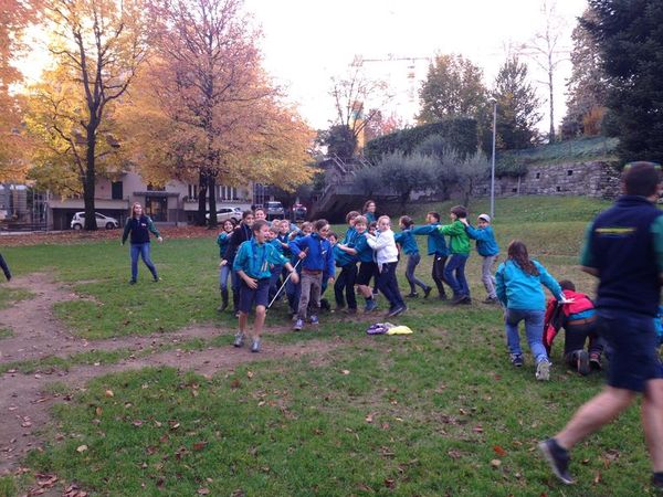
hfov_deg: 55.4
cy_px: 248
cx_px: 332
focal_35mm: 33
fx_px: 632
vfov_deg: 42.9
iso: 64
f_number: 2.4
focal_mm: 4.12
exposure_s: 1/60
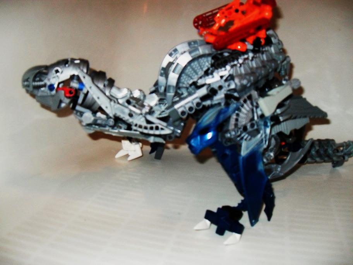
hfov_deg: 52.6
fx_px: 357
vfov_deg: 40.7
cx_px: 176
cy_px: 132
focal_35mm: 35
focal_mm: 6.2
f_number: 2.8
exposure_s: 1/45
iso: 400
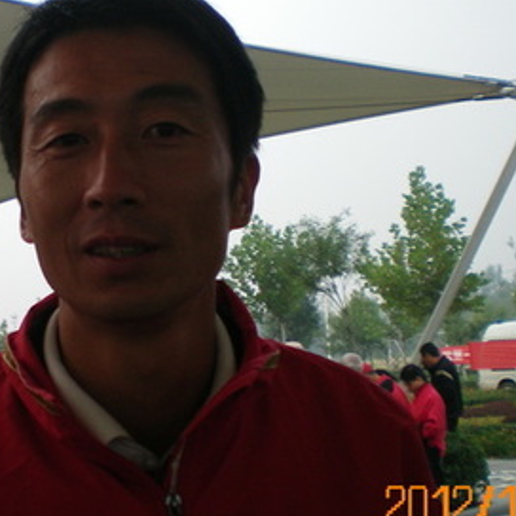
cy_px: 176
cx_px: 146
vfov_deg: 23.3
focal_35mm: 74
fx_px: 1248
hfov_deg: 23.2
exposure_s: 1/250
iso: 64
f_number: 3.1
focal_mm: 6.3
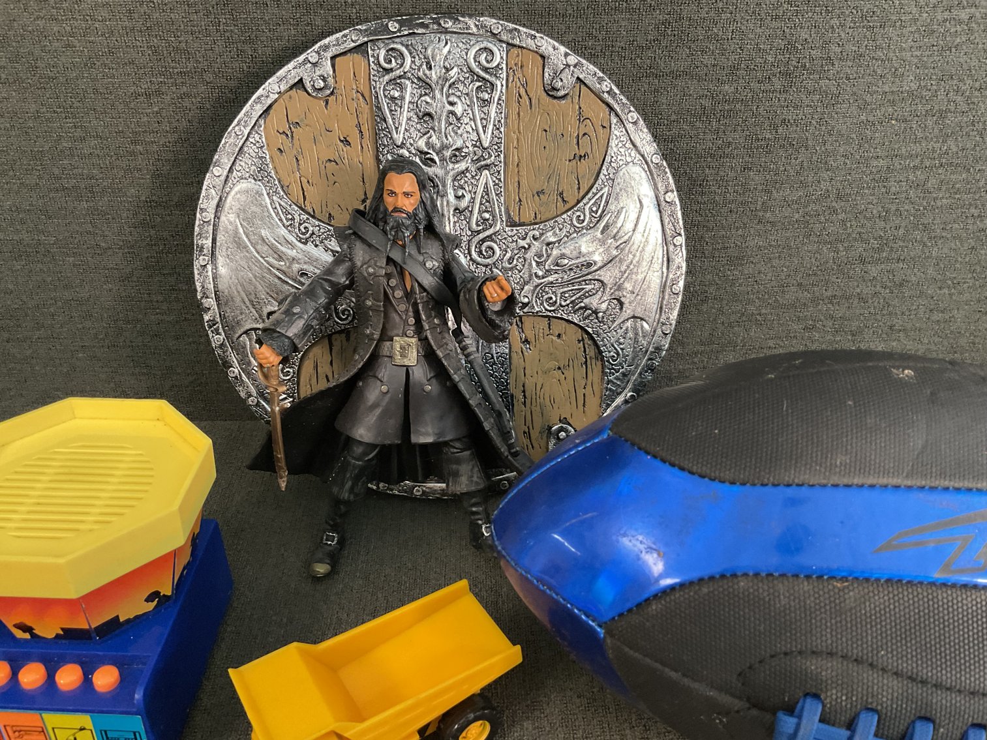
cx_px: 494
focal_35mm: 29
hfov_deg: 61.7
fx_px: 827
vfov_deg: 48.2
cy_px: 370
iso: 200
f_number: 1.8
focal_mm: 3
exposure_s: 1/40
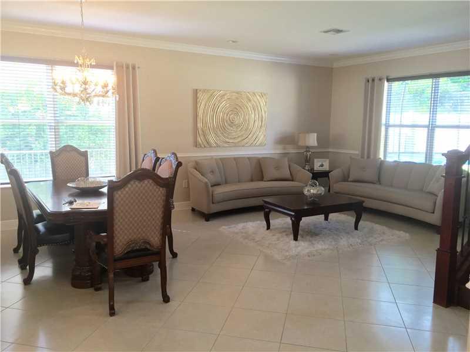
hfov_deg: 61.7
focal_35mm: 29
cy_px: 176
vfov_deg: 48.2
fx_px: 394
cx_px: 235
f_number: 2.2
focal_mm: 4.15
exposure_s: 1/30
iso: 50
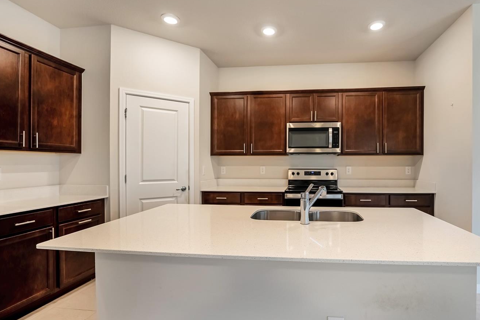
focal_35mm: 17
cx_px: 283
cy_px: 154
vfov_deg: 70.5
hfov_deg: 92.3
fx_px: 227
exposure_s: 1/1000
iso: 400
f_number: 4
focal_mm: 14
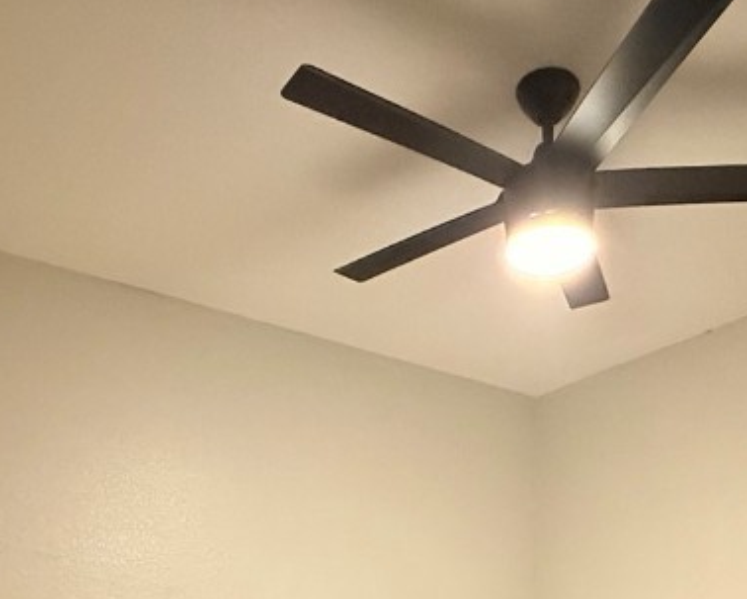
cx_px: 455
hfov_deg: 48.7
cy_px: 727
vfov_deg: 32.7
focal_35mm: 37
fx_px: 819
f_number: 2.2
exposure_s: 1/60
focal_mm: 2.22
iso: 800
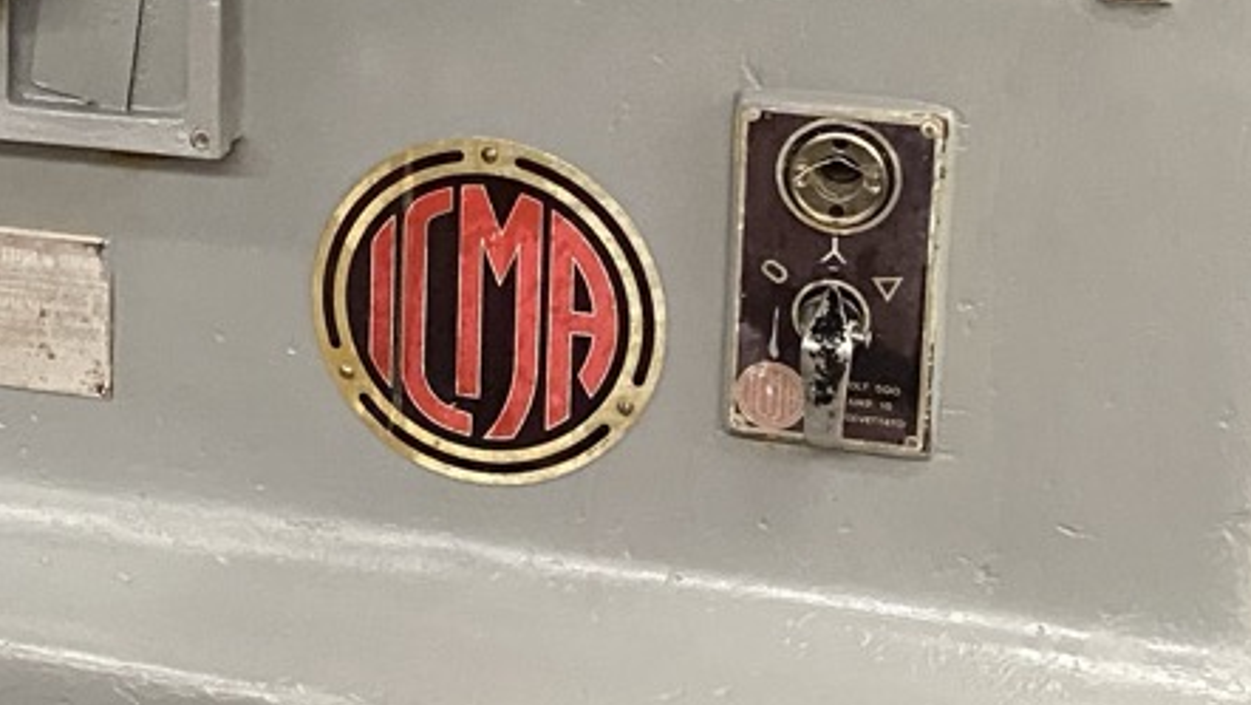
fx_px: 2721
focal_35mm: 82
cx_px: 224
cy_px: -178
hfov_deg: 25.4
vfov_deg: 14.2
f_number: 1.8
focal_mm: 4.25
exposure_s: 1/30
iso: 800
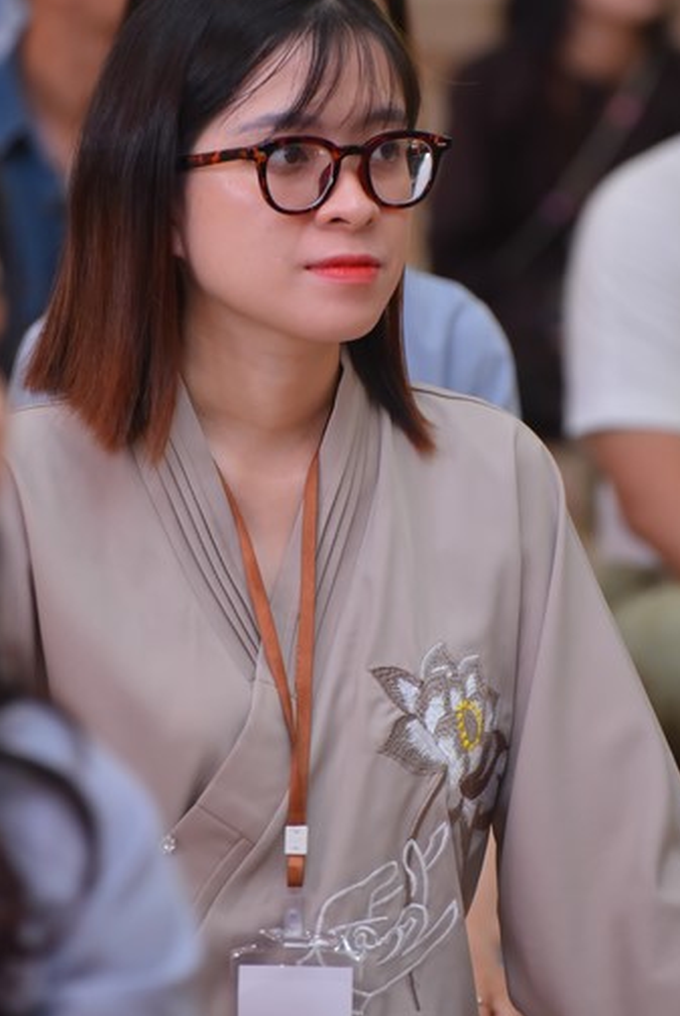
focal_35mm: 232
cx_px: 325
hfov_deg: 5.9
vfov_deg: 8.9
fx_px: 6559
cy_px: 397
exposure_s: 1/200
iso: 1600
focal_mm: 180
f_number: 5
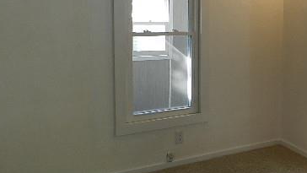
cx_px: 236
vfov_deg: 26.8
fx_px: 358
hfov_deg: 44.6
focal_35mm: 44
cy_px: 47
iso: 160
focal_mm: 4
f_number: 3.4
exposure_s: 1/30
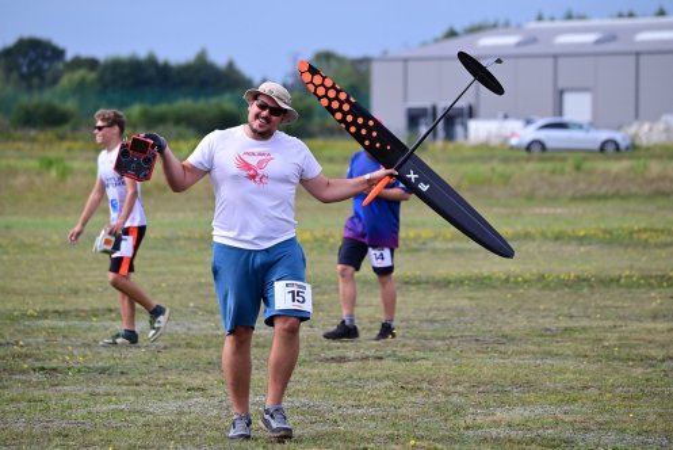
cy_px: 225
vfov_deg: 5.5
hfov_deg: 8.2
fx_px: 4676
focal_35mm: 250
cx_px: 336
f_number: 7.1
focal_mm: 250
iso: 1000
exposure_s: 1/2500
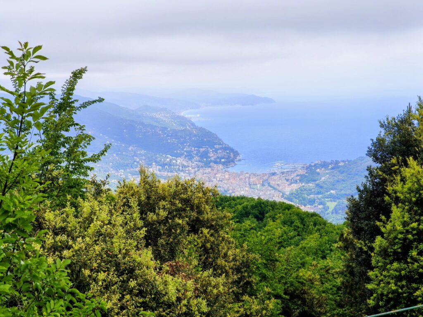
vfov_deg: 24.4
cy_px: 158
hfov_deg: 32.2
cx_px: 212
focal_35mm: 60
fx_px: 733
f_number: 2
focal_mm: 8.8
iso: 50
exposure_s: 1/555
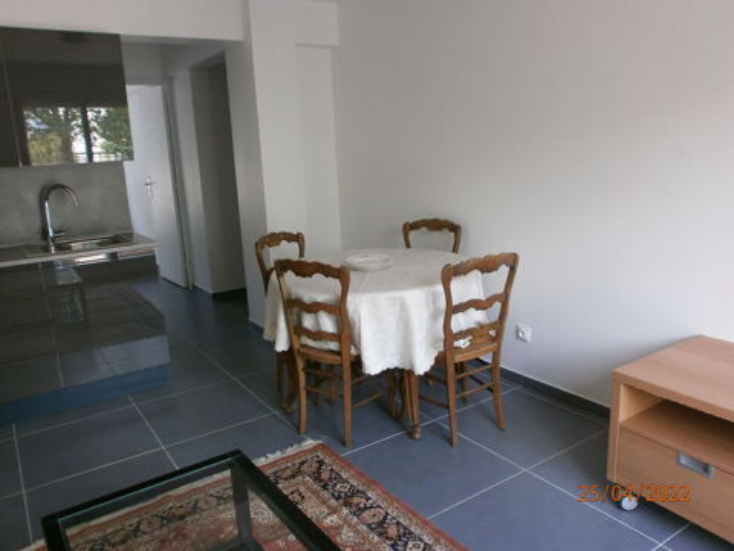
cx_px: 367
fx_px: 573
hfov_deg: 65.3
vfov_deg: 51.4
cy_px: 276
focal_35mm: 27
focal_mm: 4.8
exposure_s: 1/30
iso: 100
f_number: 2.9
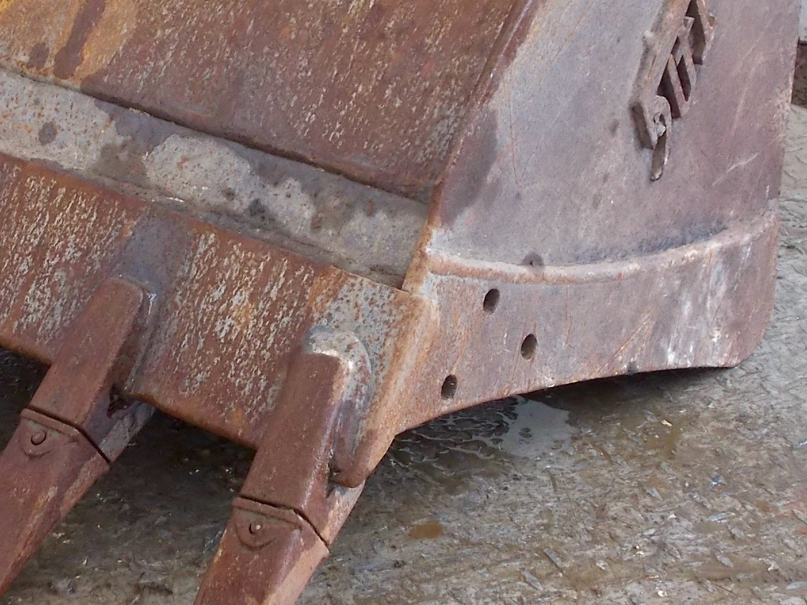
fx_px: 2914
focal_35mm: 125
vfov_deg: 11.8
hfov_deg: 15.7
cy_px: 198
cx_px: 217
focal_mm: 11.8
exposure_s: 1/25
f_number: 5.3
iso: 200
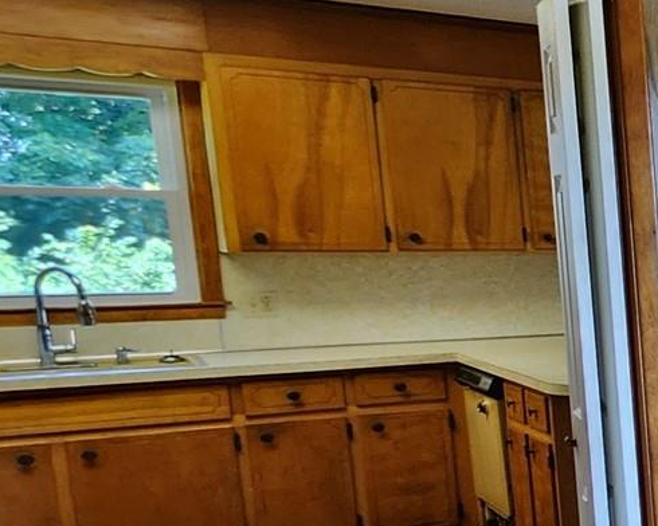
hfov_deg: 18.8
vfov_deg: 28.4
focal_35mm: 53
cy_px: 364
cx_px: 1346
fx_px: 1032
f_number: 2.2
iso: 200
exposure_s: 1/60
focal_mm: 2.2
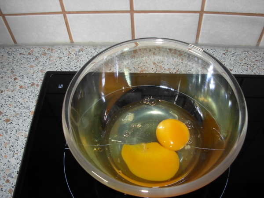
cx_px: 132
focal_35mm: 38
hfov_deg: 49.0
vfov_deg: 37.7
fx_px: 290
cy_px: 99
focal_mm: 6.3
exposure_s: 1/22.6
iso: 79
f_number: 2.9
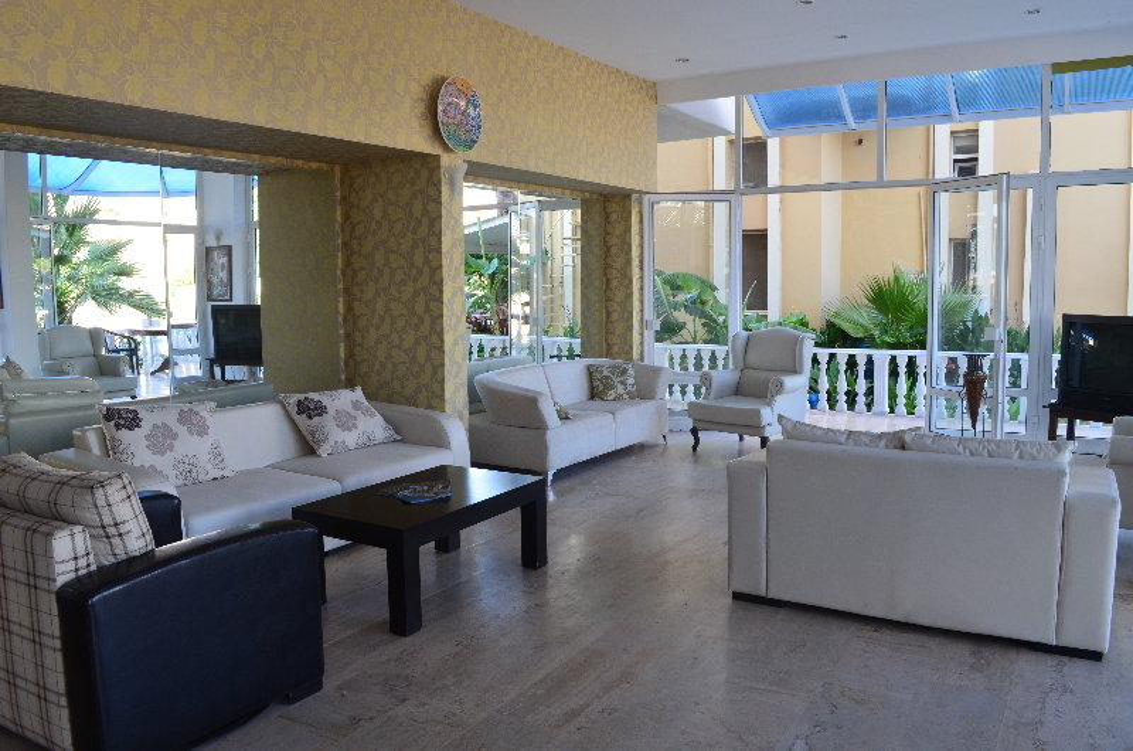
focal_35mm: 27
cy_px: 376
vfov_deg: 47.7
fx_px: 848
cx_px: 566
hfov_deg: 67.5
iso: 400
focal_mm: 18
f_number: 9
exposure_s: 1/30
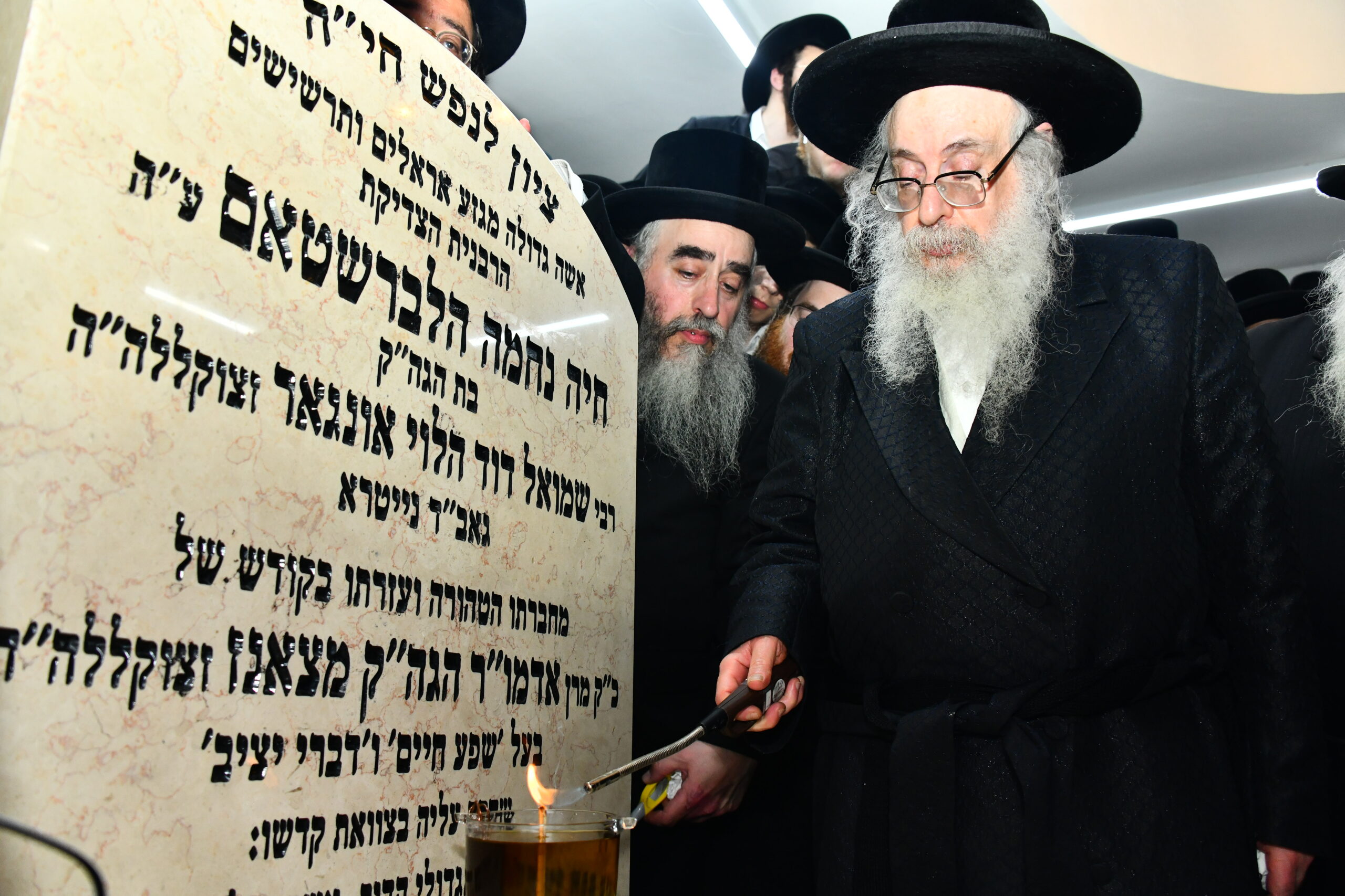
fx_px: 1046
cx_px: 672
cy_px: 448
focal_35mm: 28
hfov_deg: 65.5
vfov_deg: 46.4
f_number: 5
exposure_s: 1/200
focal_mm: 28
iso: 1250
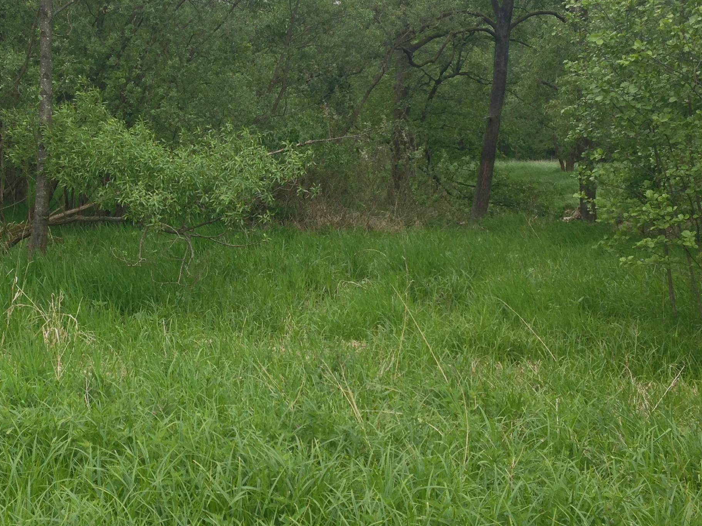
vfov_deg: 24.8
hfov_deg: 32.6
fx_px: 1196
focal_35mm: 59
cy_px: 260
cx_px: 277
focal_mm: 4.12
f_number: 2.4
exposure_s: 1/317
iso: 50
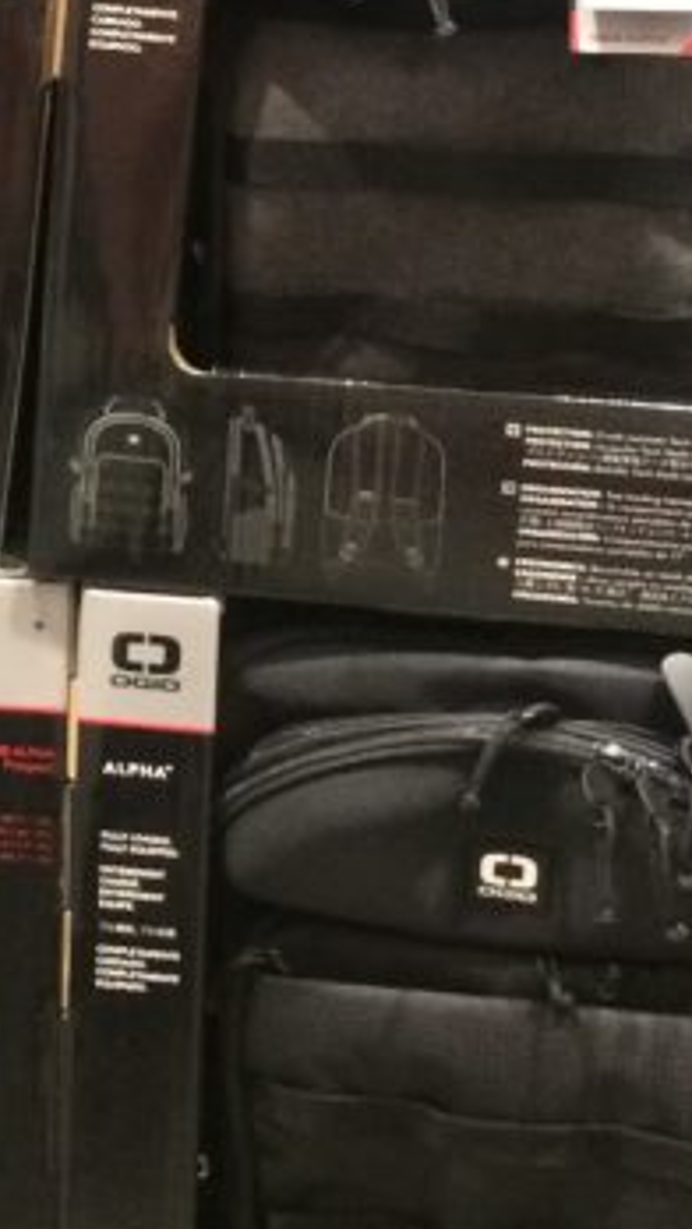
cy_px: 67
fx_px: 3031
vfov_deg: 22.2
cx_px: -395
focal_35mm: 93
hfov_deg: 12.3
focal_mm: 4.15
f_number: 2.2
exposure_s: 1/15
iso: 320
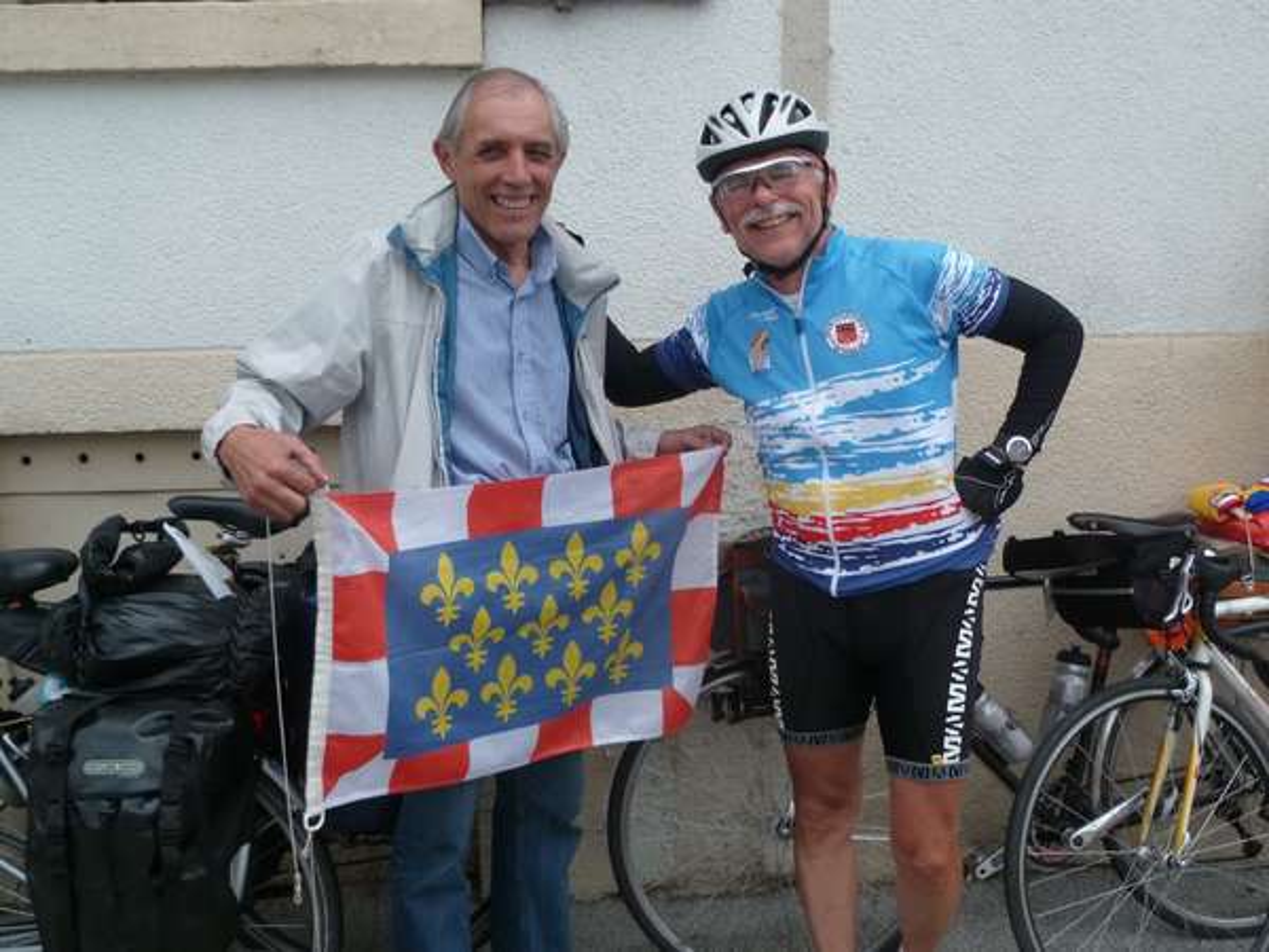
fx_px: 1356
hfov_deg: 50.1
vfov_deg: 38.7
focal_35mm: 37
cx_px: 634
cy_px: 476
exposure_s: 1/200
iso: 200
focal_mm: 6.6
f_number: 9
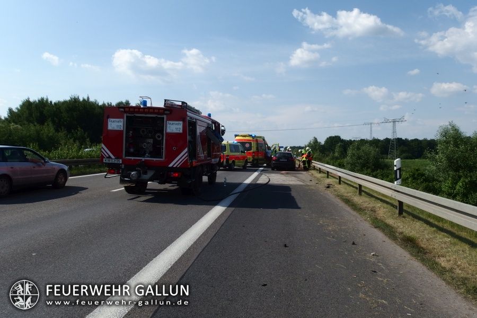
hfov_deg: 69.4
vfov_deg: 49.6
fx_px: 344
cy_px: 159
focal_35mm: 26
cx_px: 238
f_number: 6.3
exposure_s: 1/640
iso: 100
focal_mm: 4.7
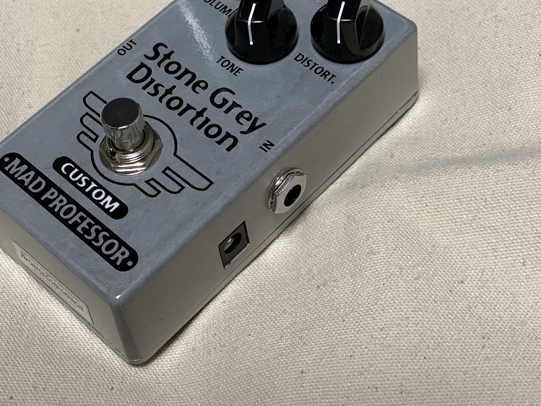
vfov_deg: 21.0
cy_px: 141
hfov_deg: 27.7
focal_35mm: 70
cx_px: 210
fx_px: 1094
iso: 160
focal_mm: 6
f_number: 2
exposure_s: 1/100
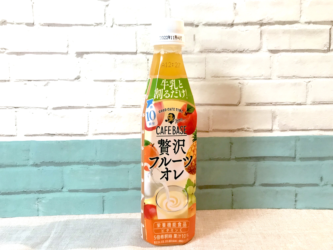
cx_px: 166
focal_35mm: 28
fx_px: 269
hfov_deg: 63.4
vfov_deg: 49.7
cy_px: 125
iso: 80
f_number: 1.8
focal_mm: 3.99
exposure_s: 1/17
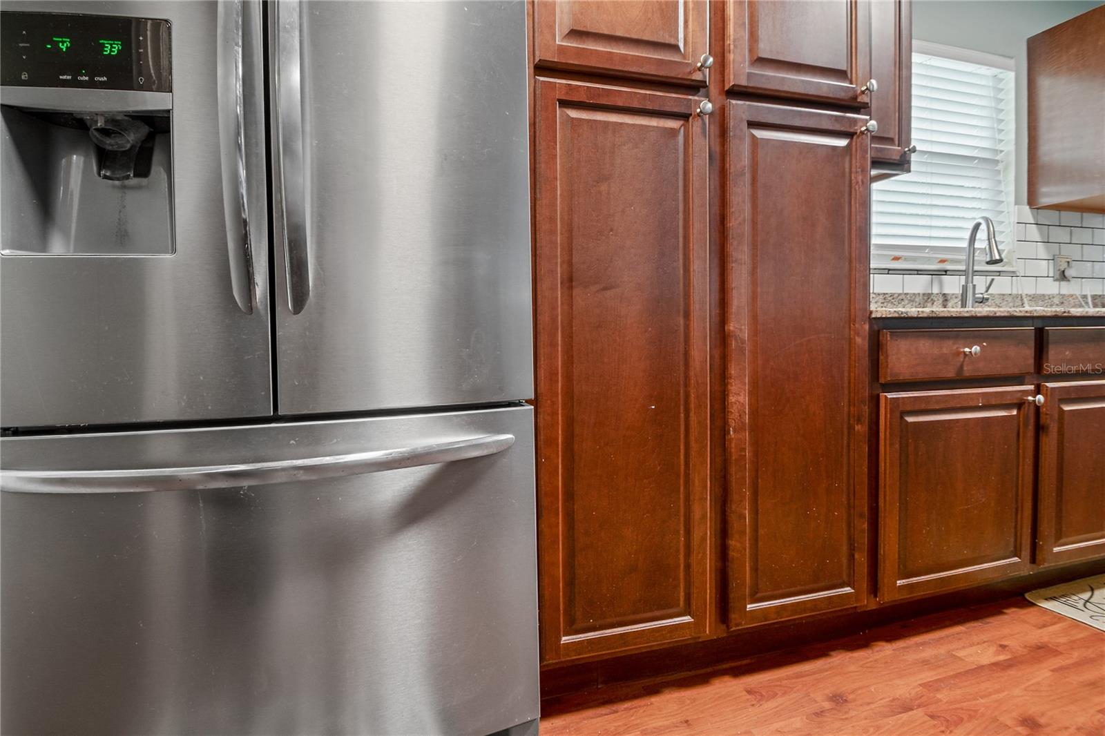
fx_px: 460
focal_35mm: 15
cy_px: 368
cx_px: 552
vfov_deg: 77.3
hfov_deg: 100.4
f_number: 9
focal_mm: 10
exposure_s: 1/1.25
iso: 100
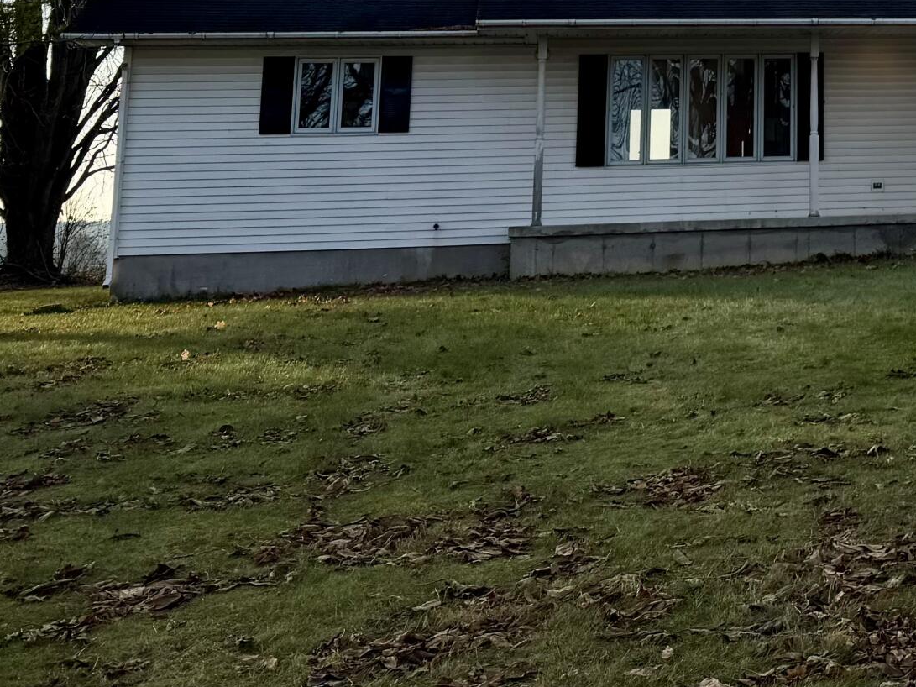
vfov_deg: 20.7
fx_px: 1746
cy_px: -154
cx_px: 1002
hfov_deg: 27.0
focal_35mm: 66
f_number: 1.78
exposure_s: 1/2604
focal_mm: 6.76
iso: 80
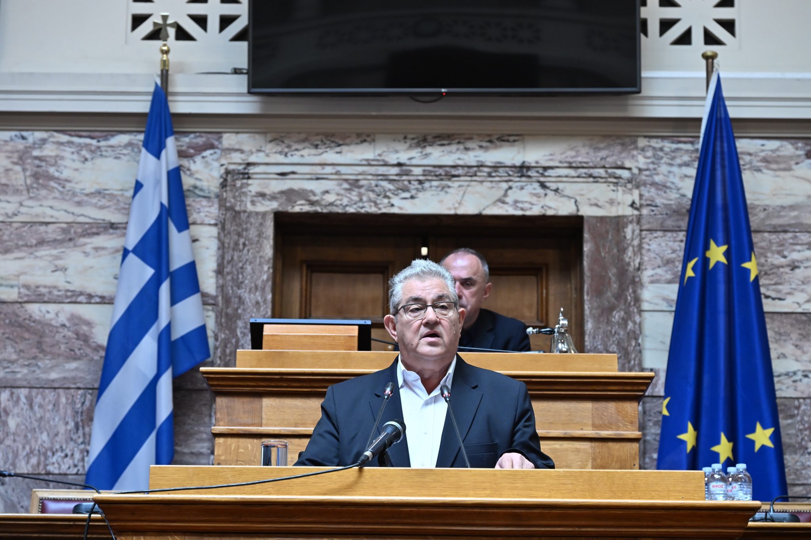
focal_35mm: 88
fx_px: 1982
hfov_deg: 23.1
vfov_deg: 15.5
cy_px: 270
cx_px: 406
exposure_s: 1/250
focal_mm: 88
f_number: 5.6
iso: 2200
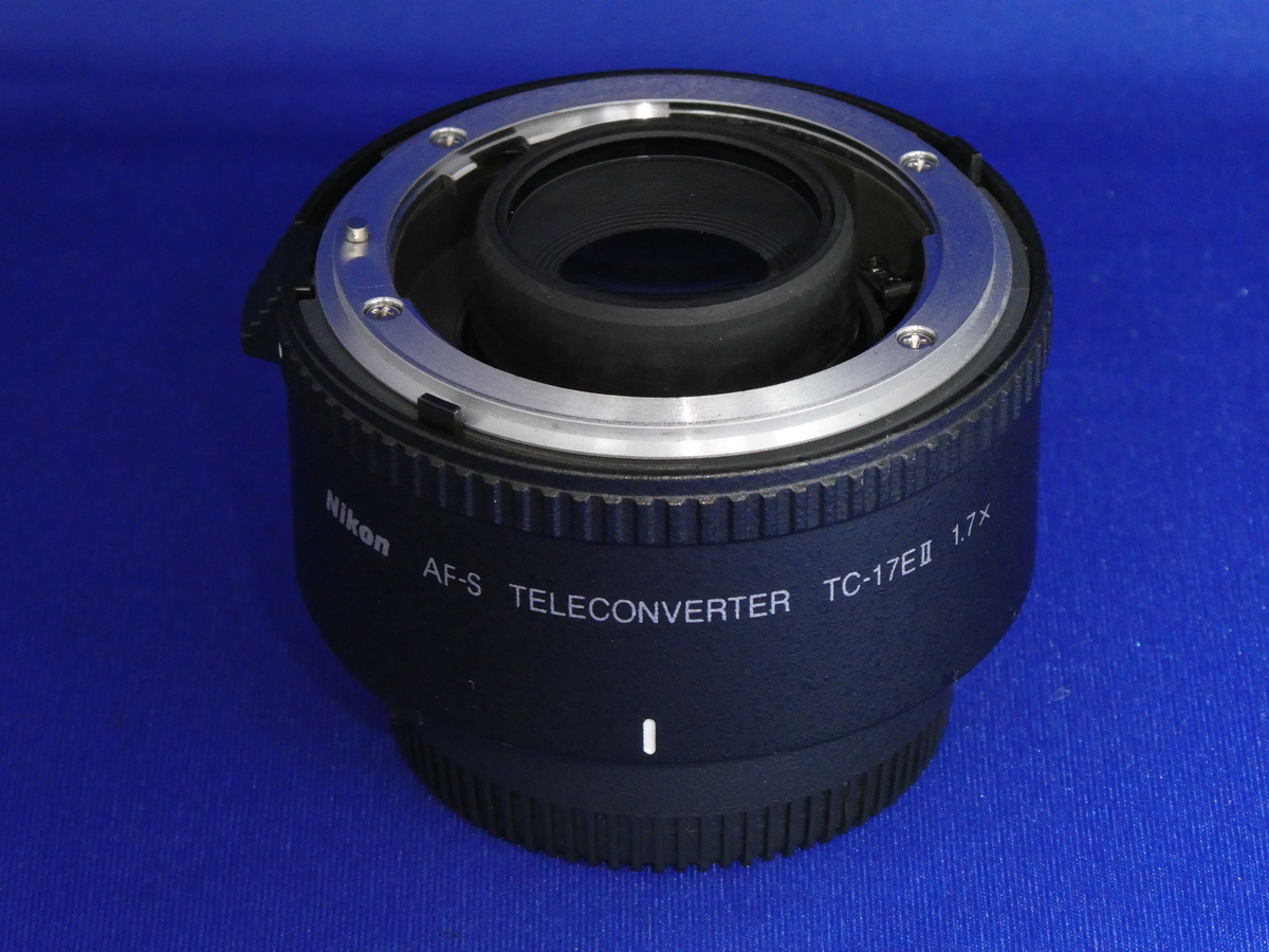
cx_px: 634
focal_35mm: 160
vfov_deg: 9.3
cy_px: 476
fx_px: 5865
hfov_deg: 12.3
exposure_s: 1/60
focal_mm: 28.7
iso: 800
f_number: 5.5
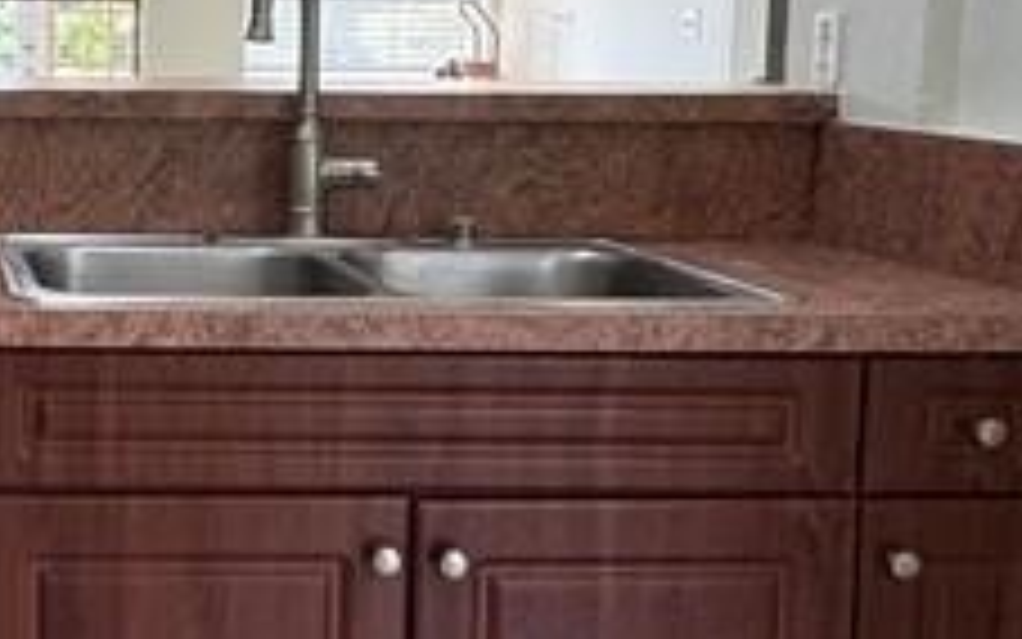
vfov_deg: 19.3
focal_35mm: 67
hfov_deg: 28.1
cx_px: -86
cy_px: 189
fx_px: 1867
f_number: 2.2
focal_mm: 2.22
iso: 160
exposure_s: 1/120
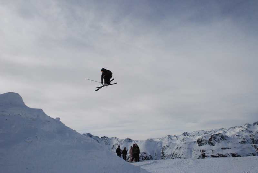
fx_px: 215
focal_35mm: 30
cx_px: 129
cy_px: 86
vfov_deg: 43.8
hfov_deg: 61.8
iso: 1600
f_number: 20
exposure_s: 1/1600
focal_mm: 20
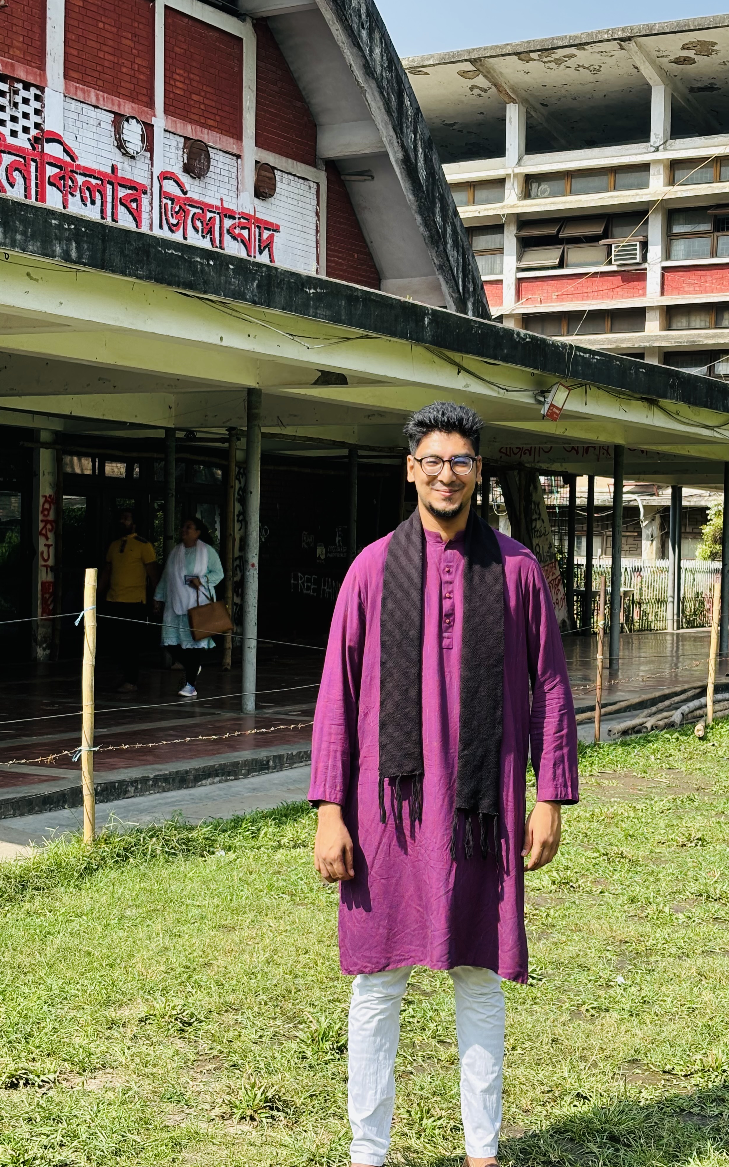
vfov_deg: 36.3
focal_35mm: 56
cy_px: 582
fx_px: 1780
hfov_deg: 23.1
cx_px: 424
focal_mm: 5.96
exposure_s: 1/811
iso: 32
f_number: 1.6
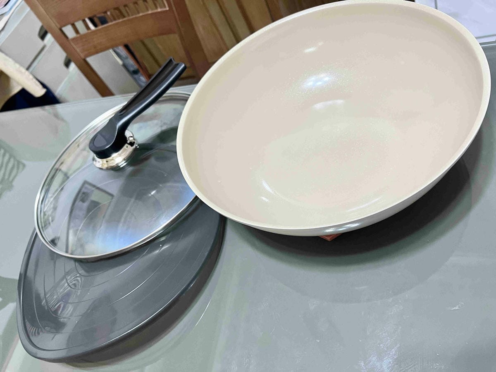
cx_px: 248
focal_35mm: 26
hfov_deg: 67.3
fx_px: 373
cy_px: 186
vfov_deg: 53.1
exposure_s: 1/60
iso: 125
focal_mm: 5.7
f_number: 1.5
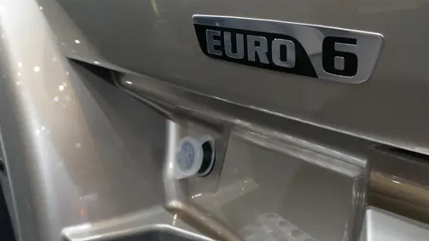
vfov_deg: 38.7
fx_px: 341
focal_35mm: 30
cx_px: 212
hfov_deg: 64.3
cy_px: 151
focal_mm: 16
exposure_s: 1/160
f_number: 4
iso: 640
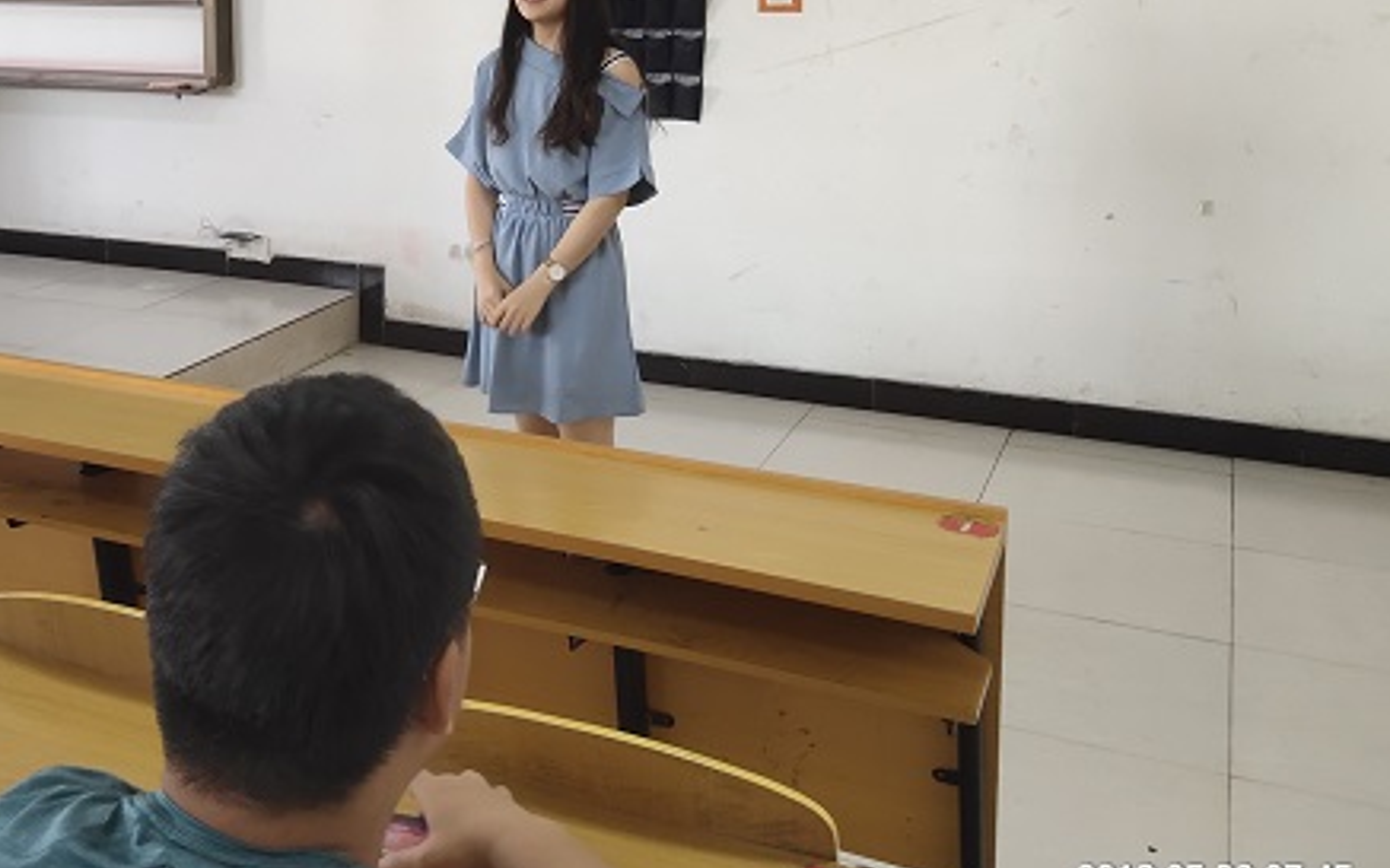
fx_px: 1704
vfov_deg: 28.0
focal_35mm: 45
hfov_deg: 43.3
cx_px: 398
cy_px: 175
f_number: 1.8
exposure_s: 1/50
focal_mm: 4.27
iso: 217
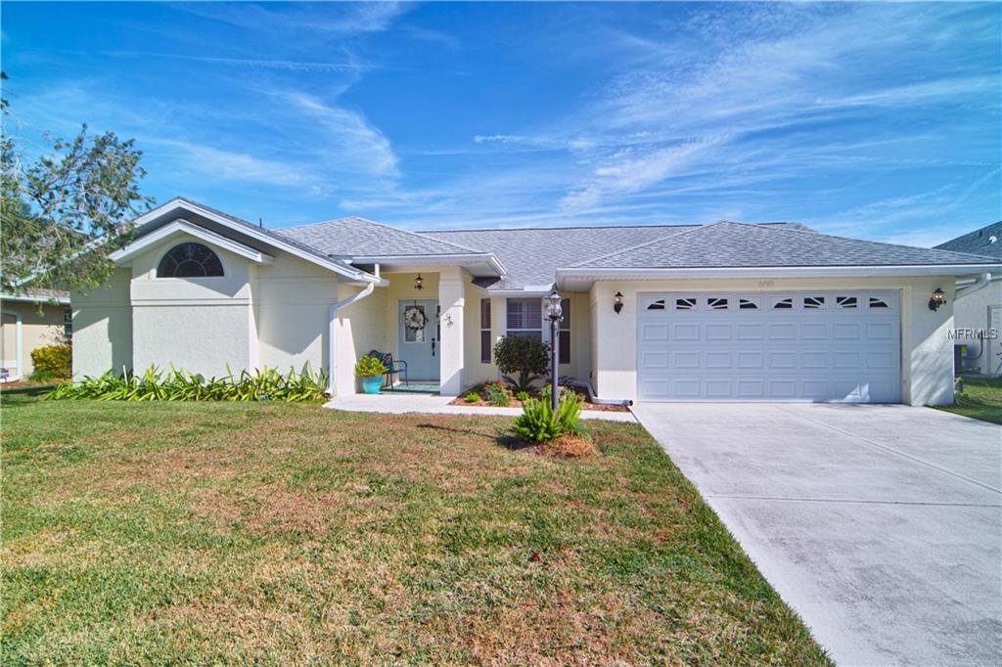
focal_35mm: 20
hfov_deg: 85.4
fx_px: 543
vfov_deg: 63.2
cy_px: 334
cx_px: 501
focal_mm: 13
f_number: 10
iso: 100
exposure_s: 1/160
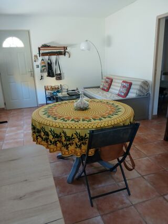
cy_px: 112
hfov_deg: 53.0
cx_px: 84
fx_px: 168
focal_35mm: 26
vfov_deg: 67.3
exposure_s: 1/33.3
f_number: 1.8
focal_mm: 3.98
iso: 250
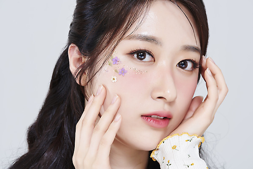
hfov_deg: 19.4
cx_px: 126
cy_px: 84
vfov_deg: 13.1
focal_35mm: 105
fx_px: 738
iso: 64
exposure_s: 1/125
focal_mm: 105
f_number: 11
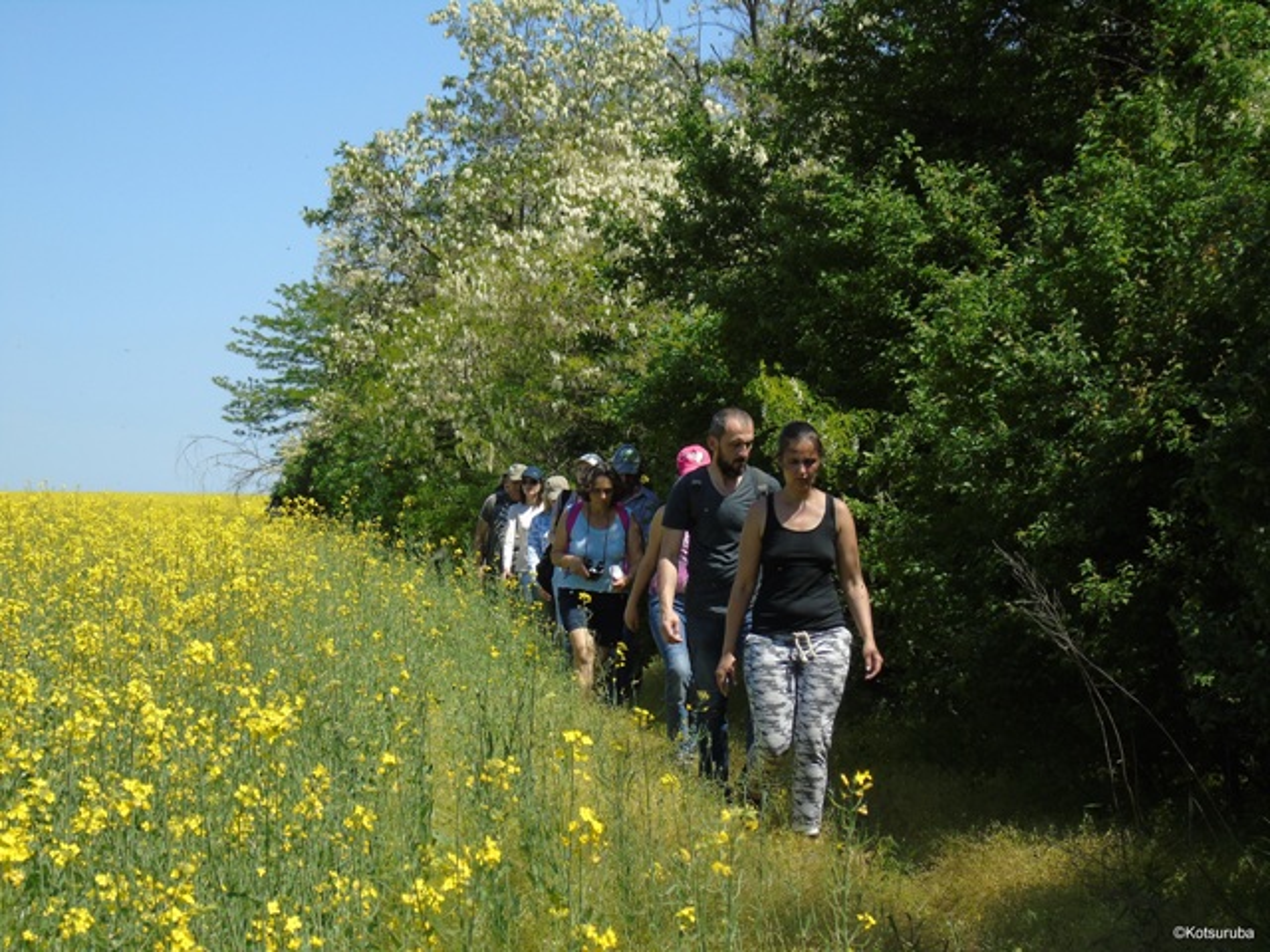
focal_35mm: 82
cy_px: 476
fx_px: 3008
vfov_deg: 18.0
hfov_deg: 23.8
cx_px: 635
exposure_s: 1/500
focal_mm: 15
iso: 80
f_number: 4.1
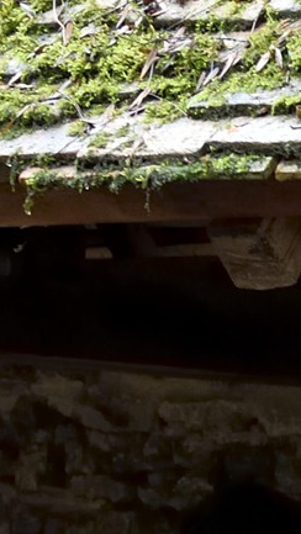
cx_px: 785
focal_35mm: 244
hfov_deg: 4.8
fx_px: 3457
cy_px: 1224
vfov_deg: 8.2
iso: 800
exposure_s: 1/40
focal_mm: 42
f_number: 6.3
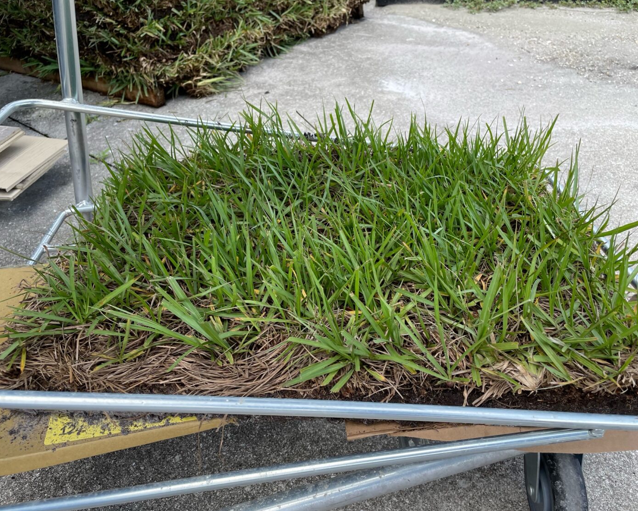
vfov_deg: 51.5
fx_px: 529
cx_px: 308
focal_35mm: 28
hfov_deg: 62.2
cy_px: 261
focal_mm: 4.2
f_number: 1.6
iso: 32
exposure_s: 1/764
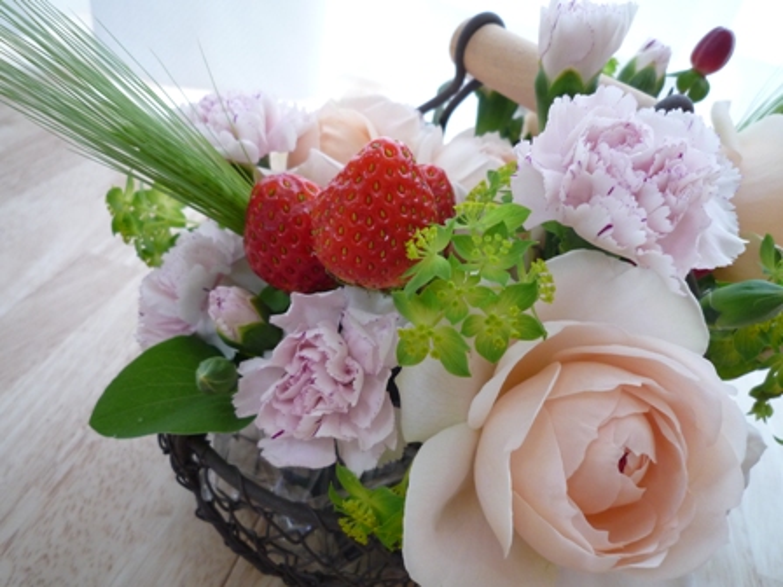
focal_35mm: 25
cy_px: 294
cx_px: 392
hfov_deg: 69.4
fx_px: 565
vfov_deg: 54.9
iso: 200
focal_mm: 4.4
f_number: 2.8
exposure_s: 1/30
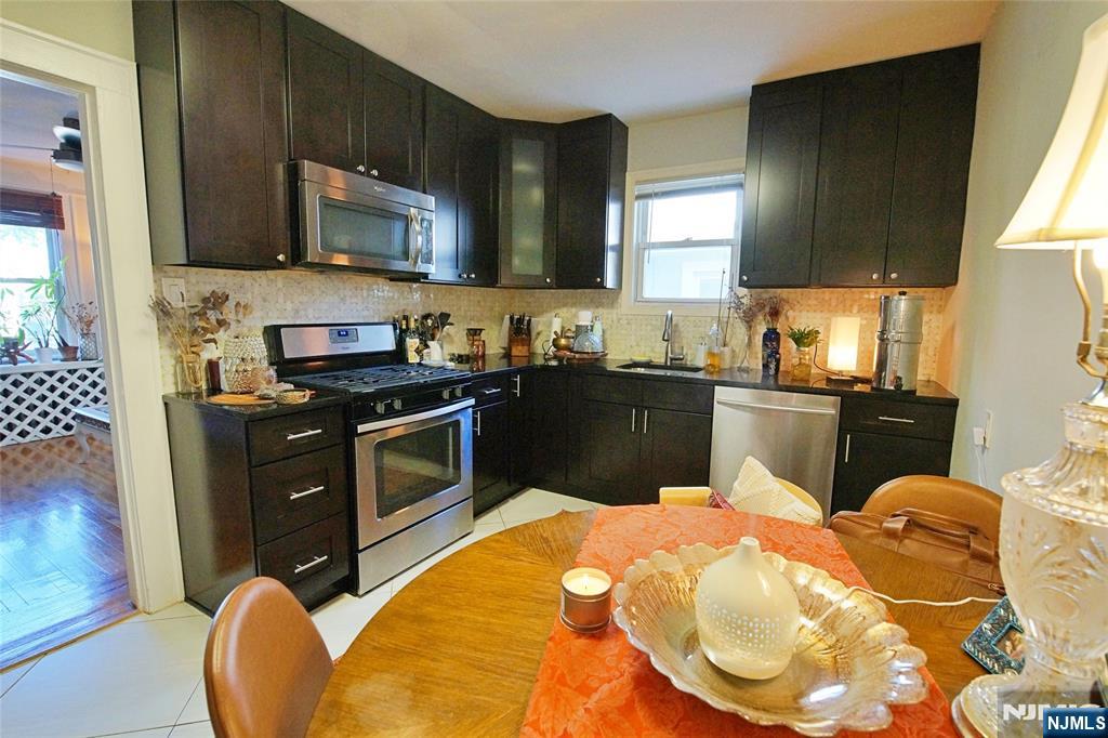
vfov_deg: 77.3
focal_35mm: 15
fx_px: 461
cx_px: 554
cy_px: 369
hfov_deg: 100.4
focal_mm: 15
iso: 2000
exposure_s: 1/80
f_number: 7.1
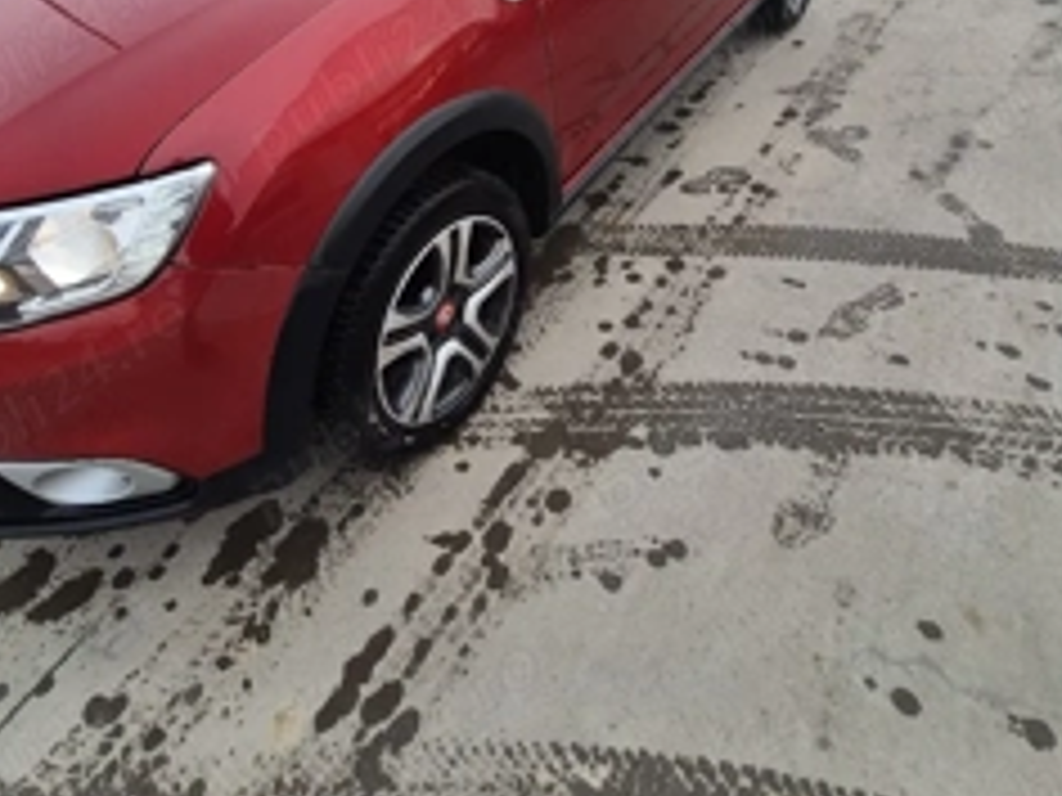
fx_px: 675
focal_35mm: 22
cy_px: 108
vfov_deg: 54.7
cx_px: 482
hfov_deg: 76.2
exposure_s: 1/323
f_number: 2.2
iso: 50
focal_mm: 2.2
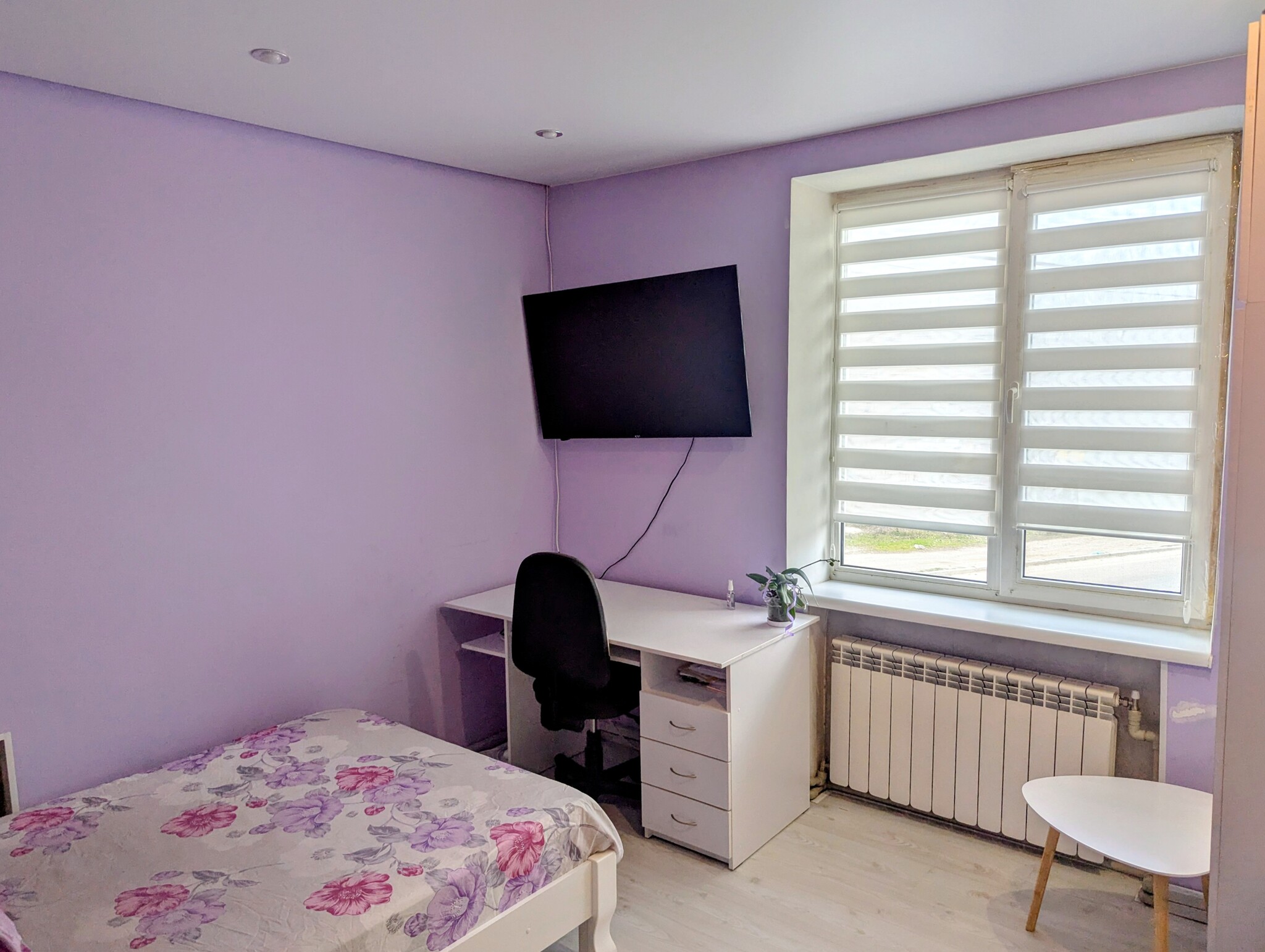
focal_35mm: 24
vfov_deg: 56.9
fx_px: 878
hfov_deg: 71.5
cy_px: 476
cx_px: 632
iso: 113
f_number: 1.85
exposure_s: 1/151
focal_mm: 6.81
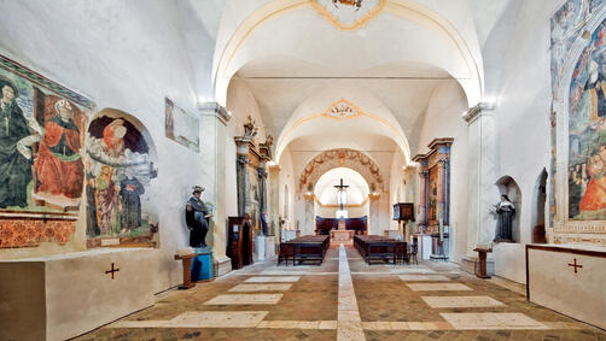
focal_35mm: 15
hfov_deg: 102.3
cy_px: 222
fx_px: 241
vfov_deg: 69.0
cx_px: 346
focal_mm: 12
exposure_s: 1/1.67
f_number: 11
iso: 400
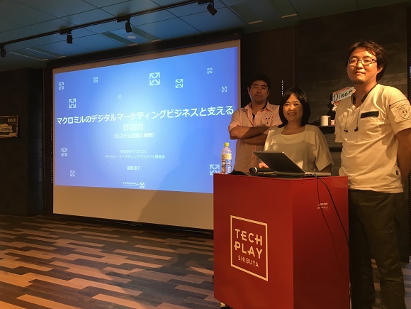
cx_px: 203
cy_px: 150
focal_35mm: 30
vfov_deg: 46.8
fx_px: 356
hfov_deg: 60.0
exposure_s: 1/30
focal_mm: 4.15
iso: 64
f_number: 2.2
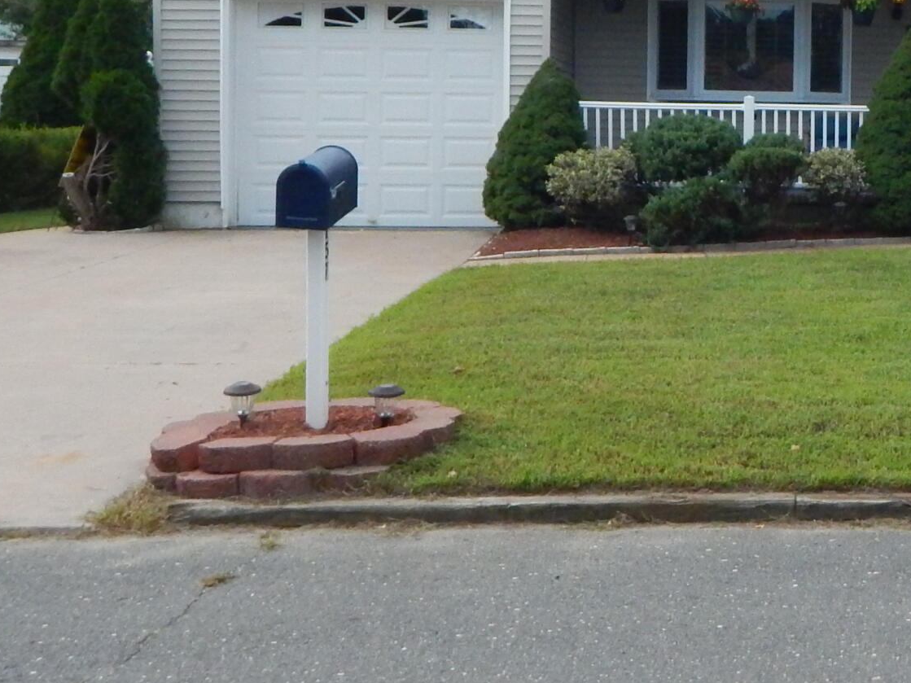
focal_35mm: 59
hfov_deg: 30.1
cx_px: 938
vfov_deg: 24.5
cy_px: 157
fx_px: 1553
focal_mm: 4
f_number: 6
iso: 400
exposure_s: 1/1500
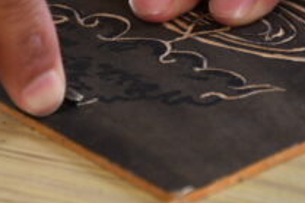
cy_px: 68
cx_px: 109
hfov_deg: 4.8
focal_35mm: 432
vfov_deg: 3.2
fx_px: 3657
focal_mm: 140
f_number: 7.1
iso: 500
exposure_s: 1/100
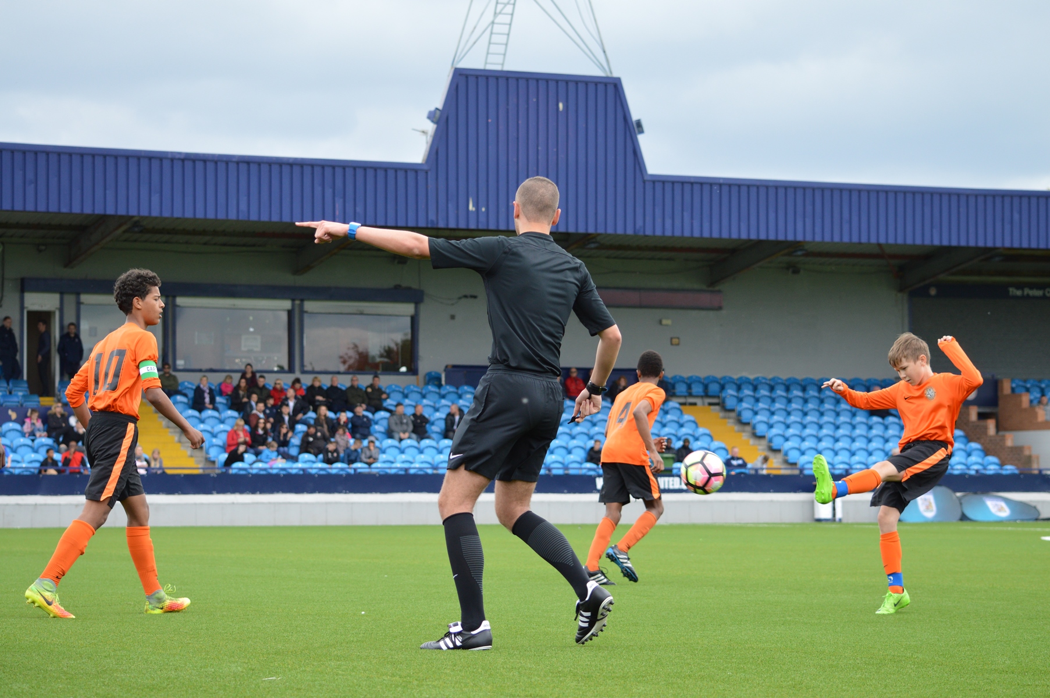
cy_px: 349
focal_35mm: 117
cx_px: 525
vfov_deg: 11.7
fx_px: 3409
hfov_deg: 17.5
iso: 400
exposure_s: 1/800
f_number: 4.5
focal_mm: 78
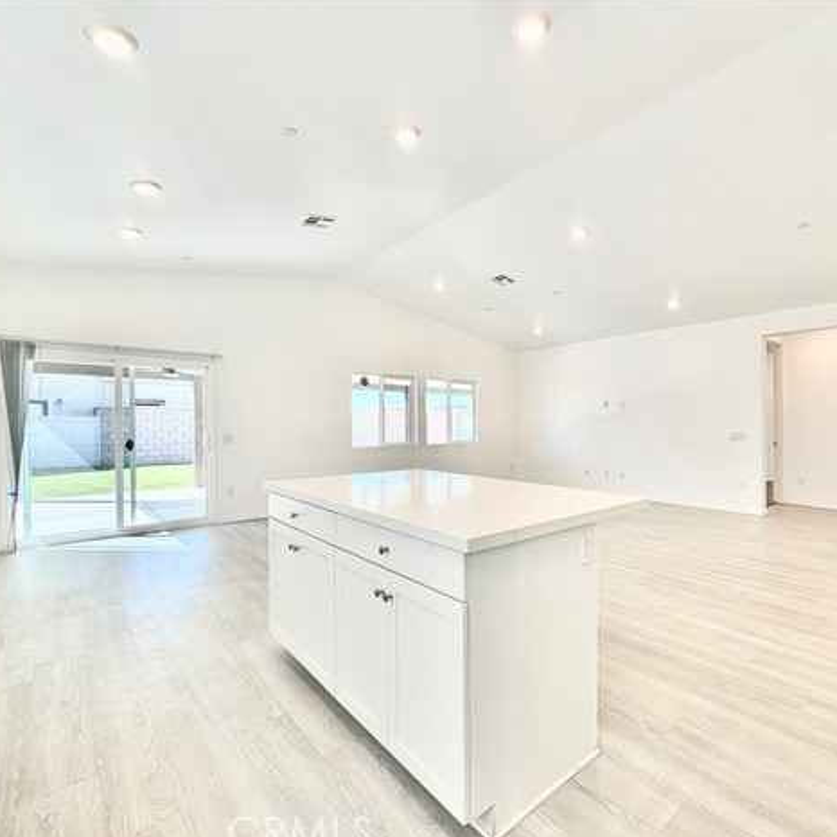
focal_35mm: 17
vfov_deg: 84.0
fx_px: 465
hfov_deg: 83.1
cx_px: 496
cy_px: 427
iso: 64
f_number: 2.2
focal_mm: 2.22
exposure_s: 1/120
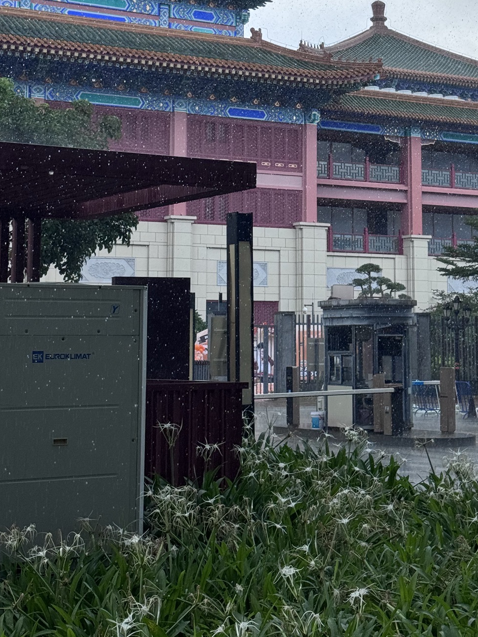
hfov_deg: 19.8
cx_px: 327
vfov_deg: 26.0
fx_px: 1362
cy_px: 147
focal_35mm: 74
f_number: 1.78
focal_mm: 6.76
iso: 64
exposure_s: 1/2045
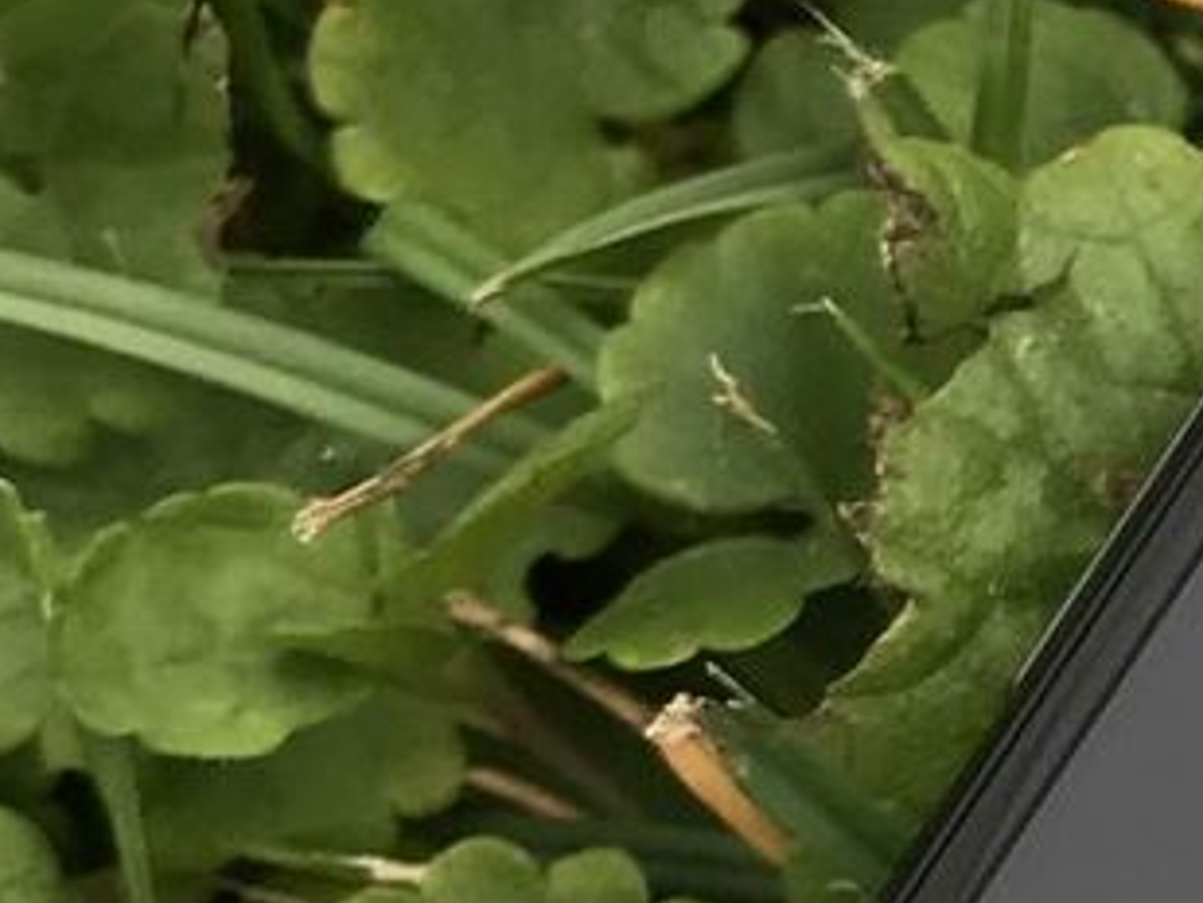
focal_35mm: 174
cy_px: 849
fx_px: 6049
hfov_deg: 10.2
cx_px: 2694
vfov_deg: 8.5
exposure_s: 1/987
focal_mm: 3.99
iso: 20
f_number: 1.8
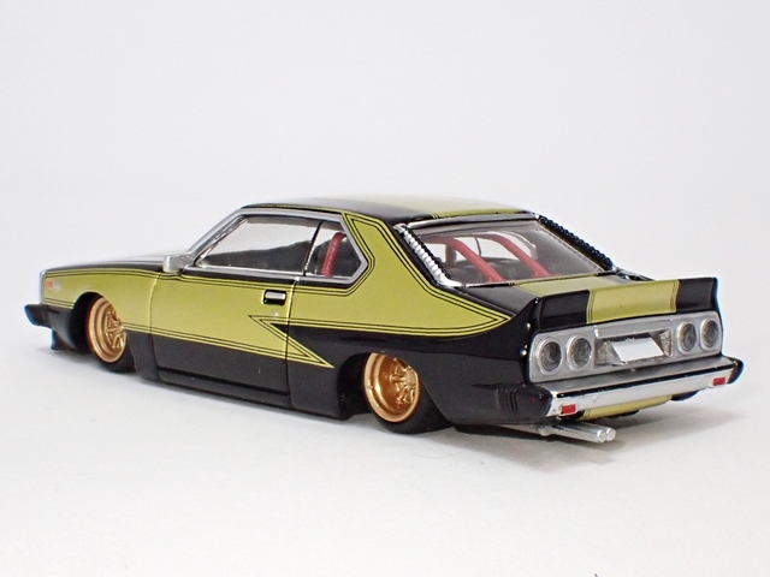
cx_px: 385
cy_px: 288
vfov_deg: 20.7
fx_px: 1579
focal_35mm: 71
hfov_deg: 27.4
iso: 800
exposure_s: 1/125
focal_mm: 12.73
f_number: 5.6
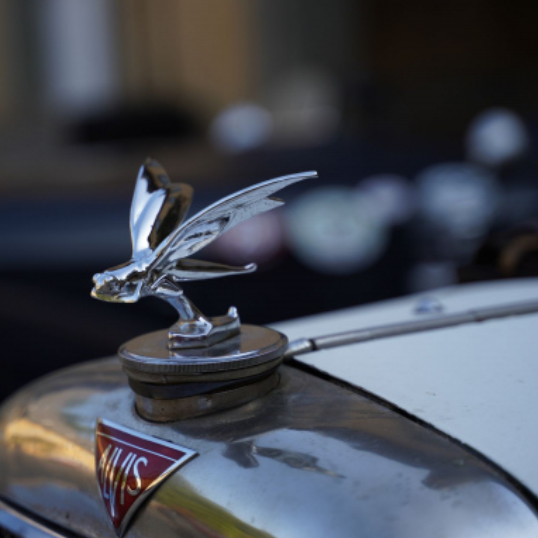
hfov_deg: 17.4
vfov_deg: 17.4
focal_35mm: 100
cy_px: 279
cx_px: 211
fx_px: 1758
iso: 250
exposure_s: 1/1250
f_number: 2.8
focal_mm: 75
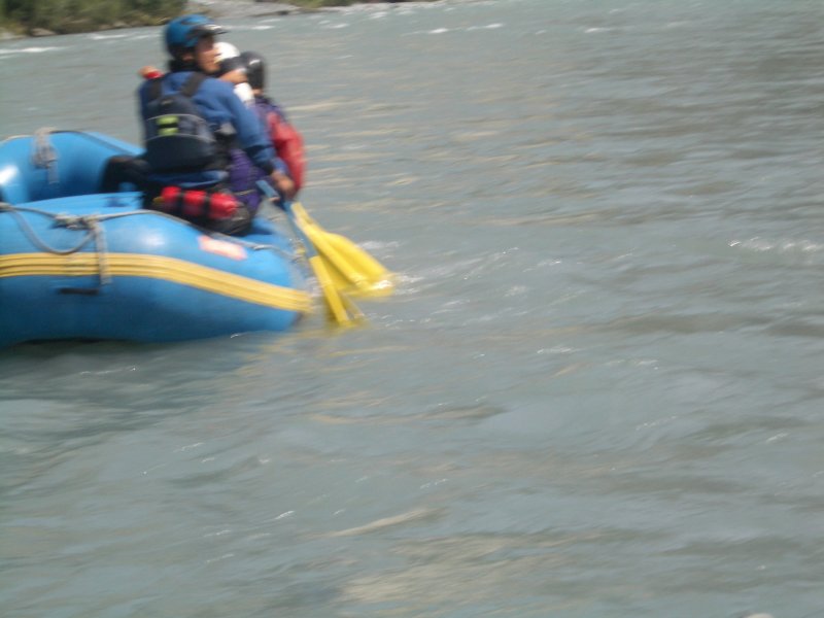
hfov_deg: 18.7
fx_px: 2499
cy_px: 309
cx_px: 412
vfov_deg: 14.1
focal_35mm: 105
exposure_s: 1/160
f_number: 7.7
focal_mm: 17.4
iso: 50
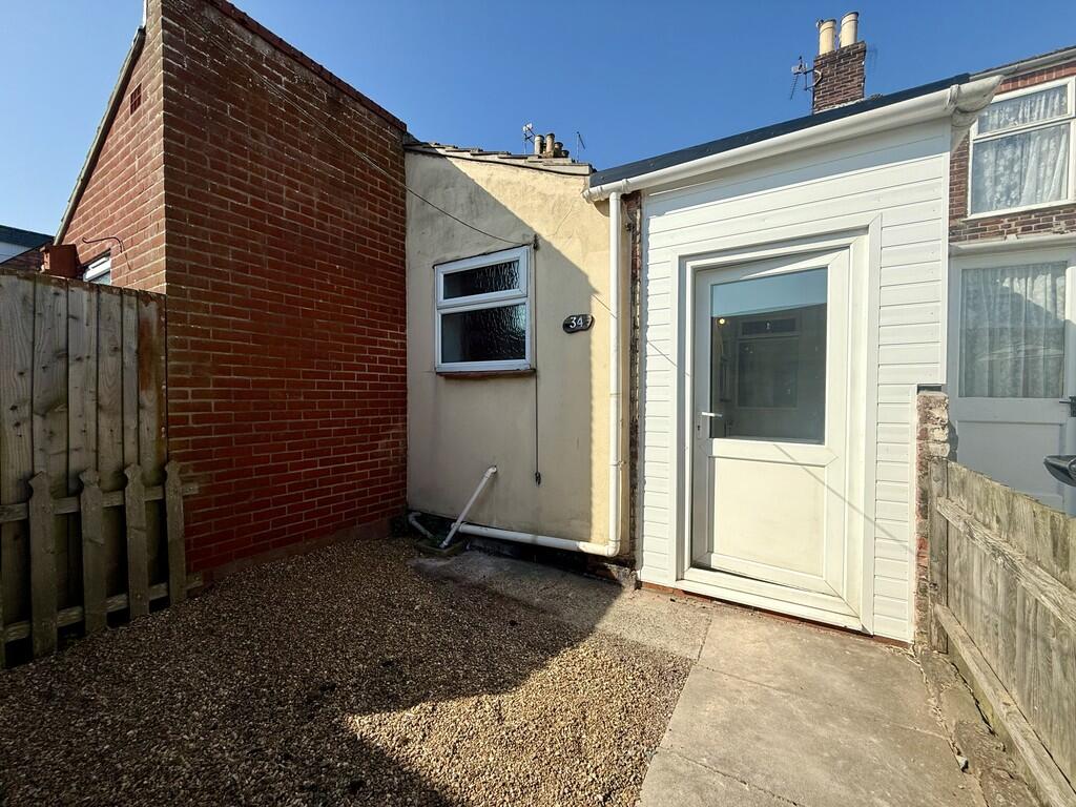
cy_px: 404
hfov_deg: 102.1
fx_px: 435
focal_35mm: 14
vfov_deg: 85.7
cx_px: 538
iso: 50
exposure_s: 1/2410
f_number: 2.2
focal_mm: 2.22
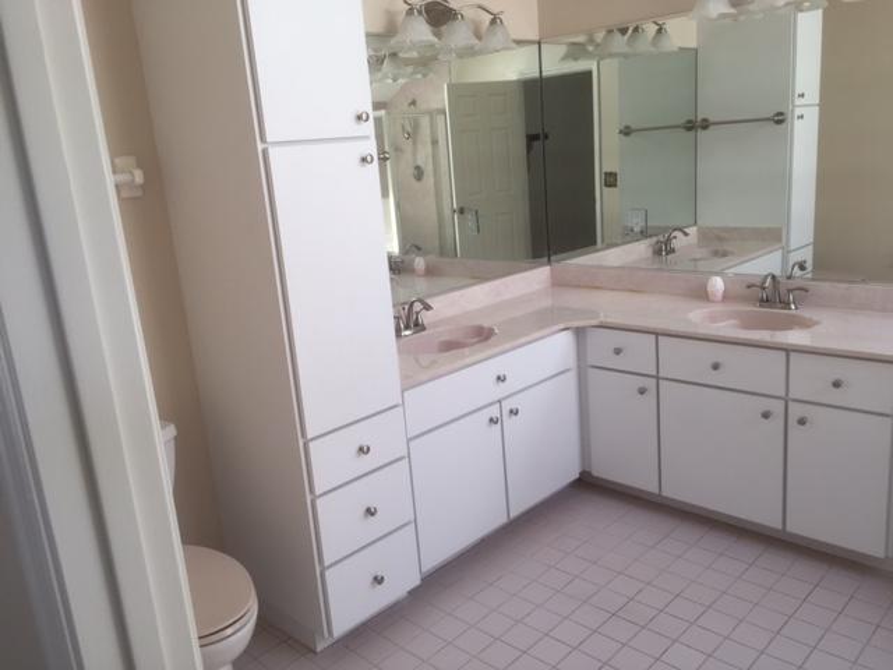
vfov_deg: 48.2
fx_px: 748
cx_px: 446
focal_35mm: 29
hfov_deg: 61.7
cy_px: 335
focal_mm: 4.15
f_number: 2.2
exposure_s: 1/101
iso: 32
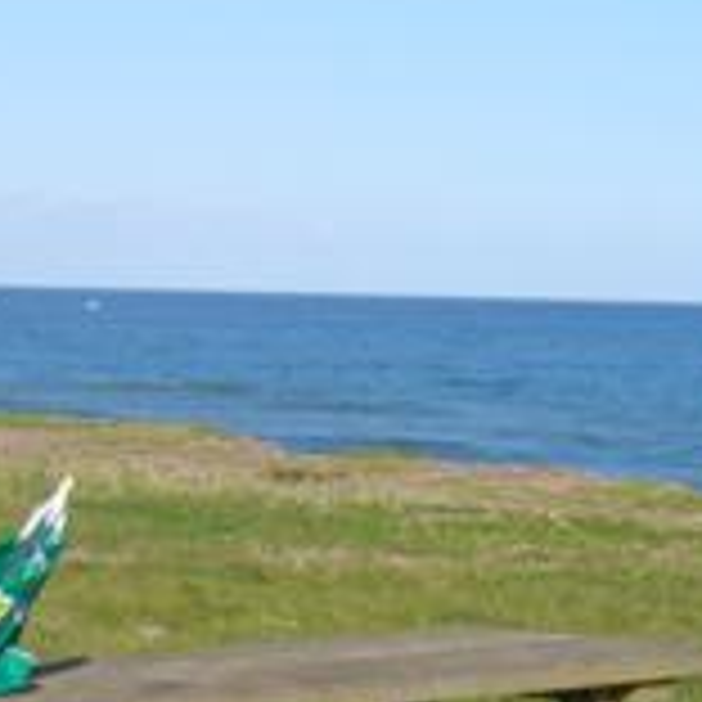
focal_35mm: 129
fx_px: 2960
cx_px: 180
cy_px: 574
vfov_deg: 13.5
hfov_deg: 13.5
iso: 64
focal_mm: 9.9
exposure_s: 1/250
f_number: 6.2
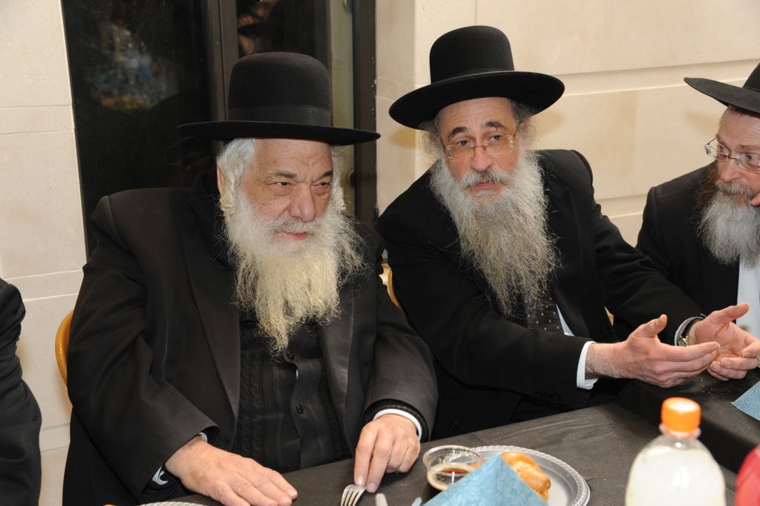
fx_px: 1055
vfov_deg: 27.0
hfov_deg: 39.6
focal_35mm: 50
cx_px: 380
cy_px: 253
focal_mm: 50
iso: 640
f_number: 5.6
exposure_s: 1/125
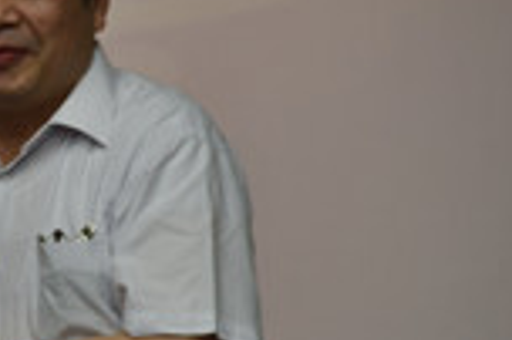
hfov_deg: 2.5
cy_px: 170
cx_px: -276
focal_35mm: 839
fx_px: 11919
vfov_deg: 1.6
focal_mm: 170
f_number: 5.6
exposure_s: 1/80
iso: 800
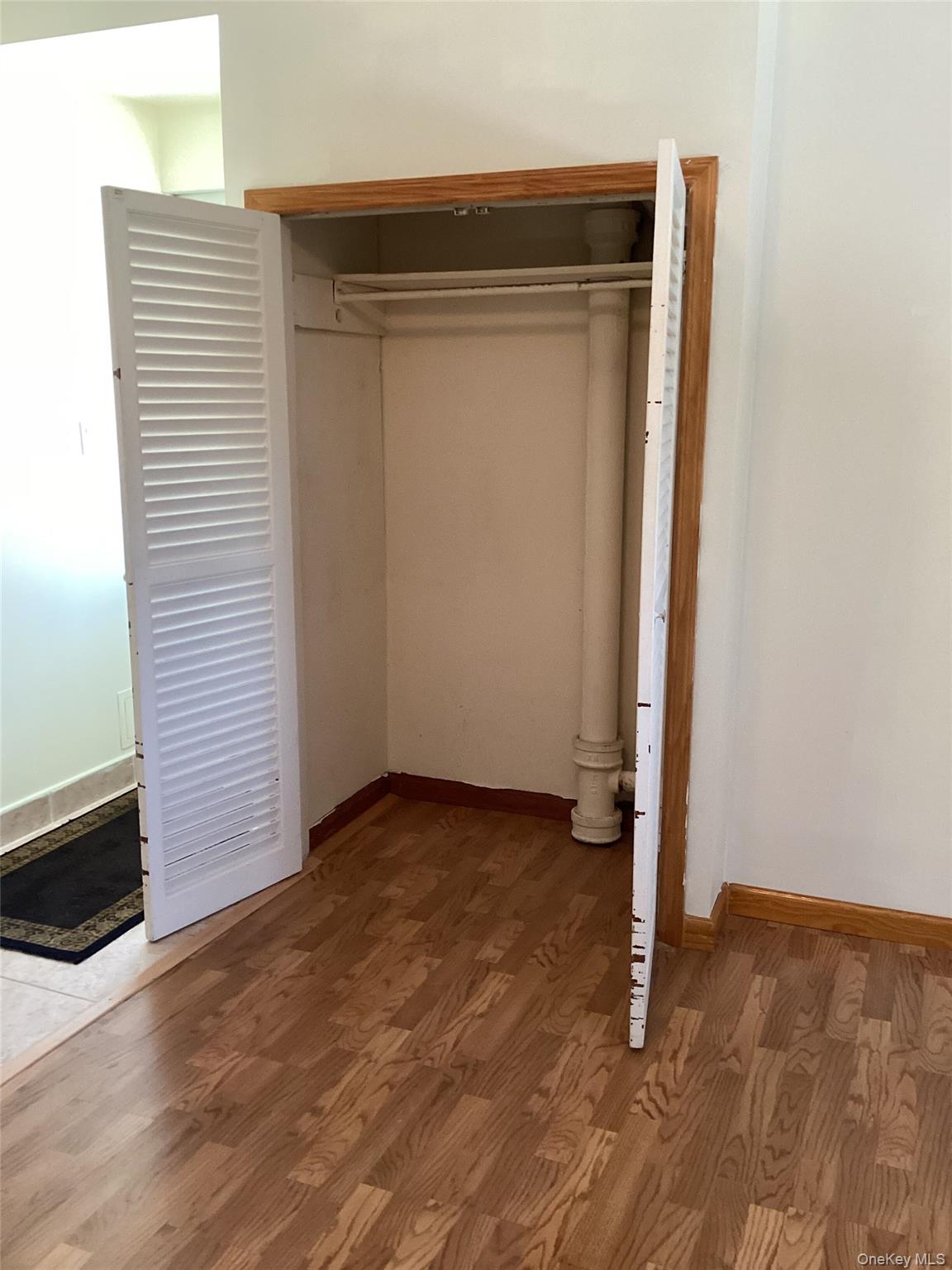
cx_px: 476
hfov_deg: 45.4
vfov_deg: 58.4
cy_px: 635
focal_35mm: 31
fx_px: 1137
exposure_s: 1/60
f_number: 2.4
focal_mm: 3.3
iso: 250
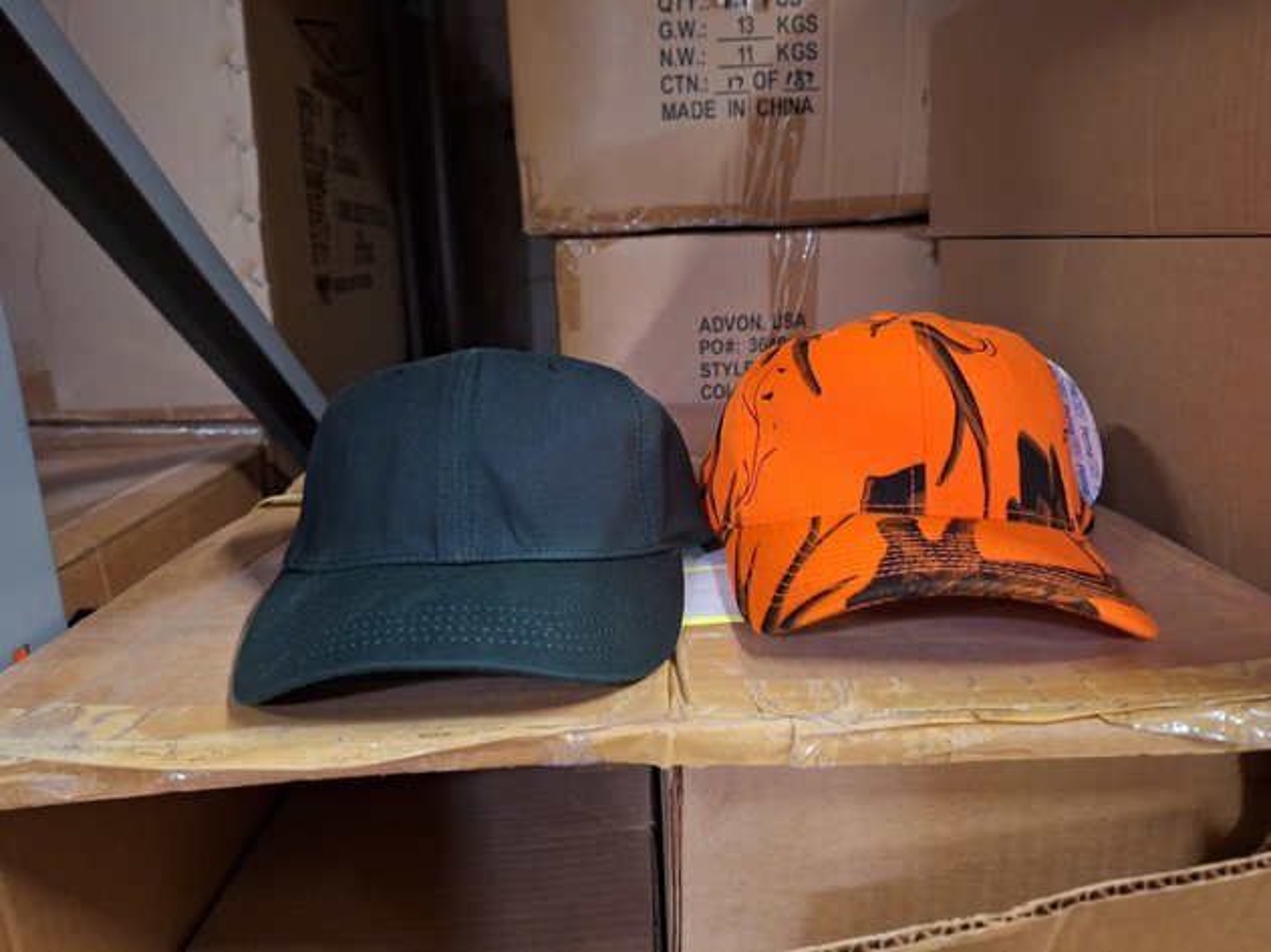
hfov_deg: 73.9
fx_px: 844
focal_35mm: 23
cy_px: 476
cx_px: 636
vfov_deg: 58.9
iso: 500
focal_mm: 5.54
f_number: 1.8
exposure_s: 1/20
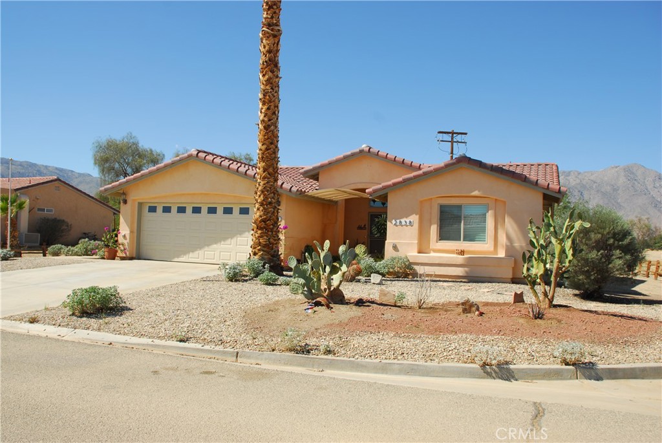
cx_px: 331
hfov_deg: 61.9
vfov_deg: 43.7
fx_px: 552
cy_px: 222
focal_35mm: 30
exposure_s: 1/160
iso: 100
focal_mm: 20
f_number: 6.3
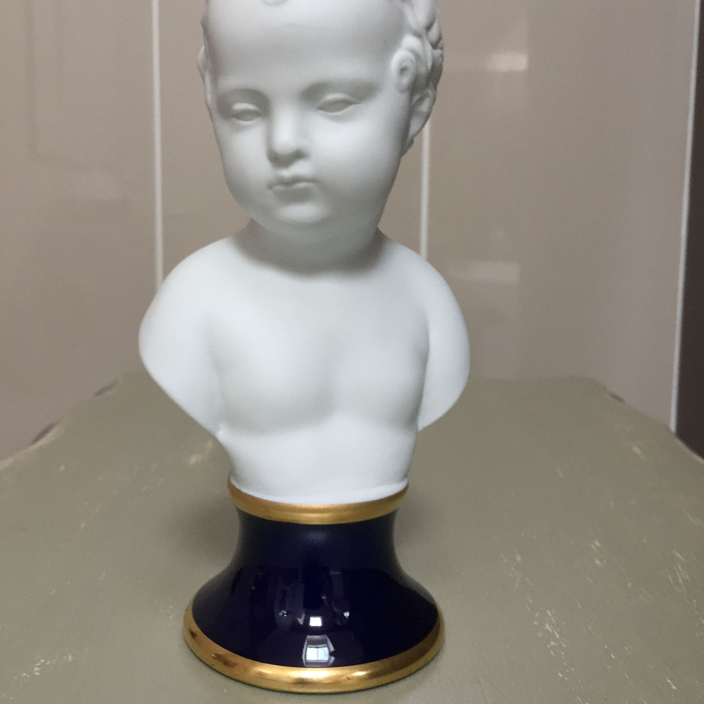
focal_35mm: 35
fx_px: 805
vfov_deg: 47.1
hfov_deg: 47.2
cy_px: 314
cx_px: 346
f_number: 2.2
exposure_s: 1/33
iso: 125
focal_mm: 4.15
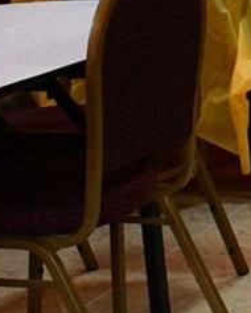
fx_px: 2031
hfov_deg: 6.0
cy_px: -90
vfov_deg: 8.7
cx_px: 976
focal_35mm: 219
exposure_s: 1/125
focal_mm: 18
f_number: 3.5
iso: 1400
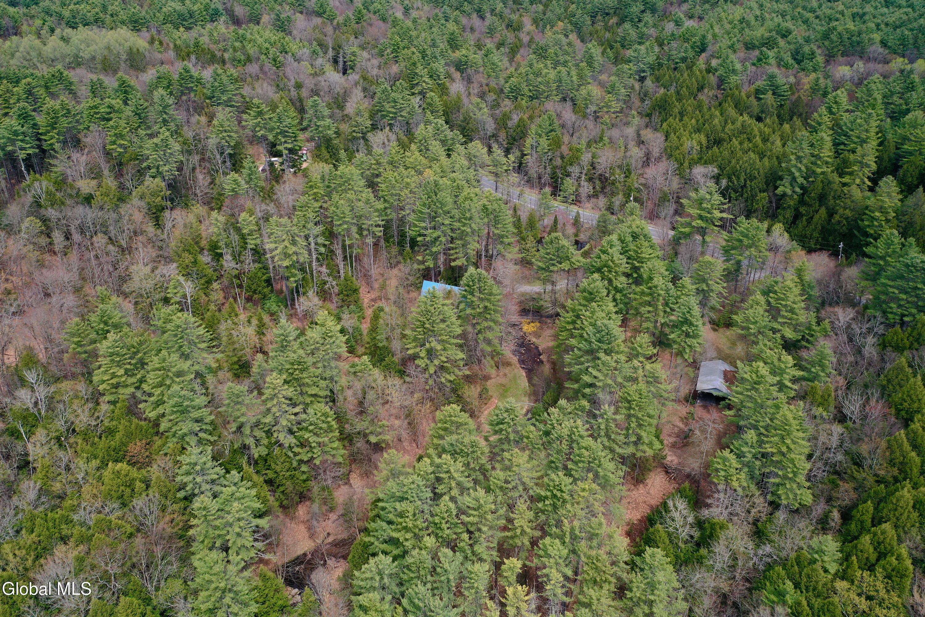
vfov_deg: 46.4
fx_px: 719
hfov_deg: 65.5
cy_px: 308
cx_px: 462
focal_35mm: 28
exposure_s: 1/50
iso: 100
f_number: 3.5
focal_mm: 10.26
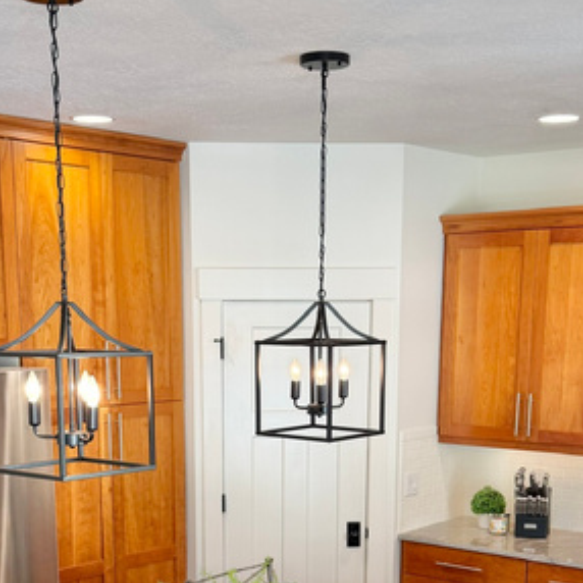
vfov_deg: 28.7
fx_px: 1086
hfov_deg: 30.0
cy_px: 538
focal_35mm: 57
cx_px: 269
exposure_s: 1/121
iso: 100
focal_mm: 6.76
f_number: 1.78
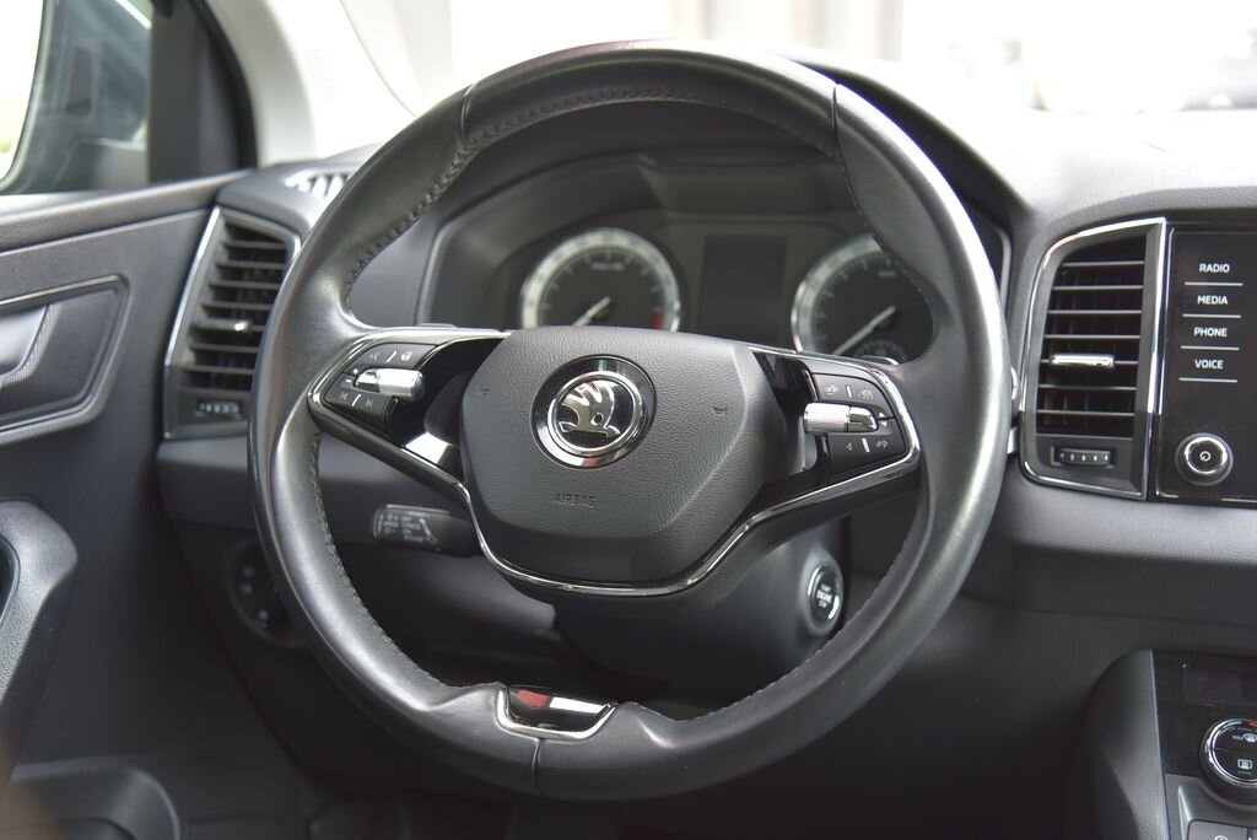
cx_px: 628
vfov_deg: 28.1
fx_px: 1677
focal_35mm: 48
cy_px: 420
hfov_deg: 41.1
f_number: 4
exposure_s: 1/50
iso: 500
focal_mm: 48
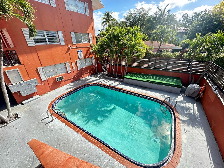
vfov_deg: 85.7
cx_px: 112
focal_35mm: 14
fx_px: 91
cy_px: 84
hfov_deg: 102.1
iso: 40
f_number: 2.2
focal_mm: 2.22
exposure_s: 1/483
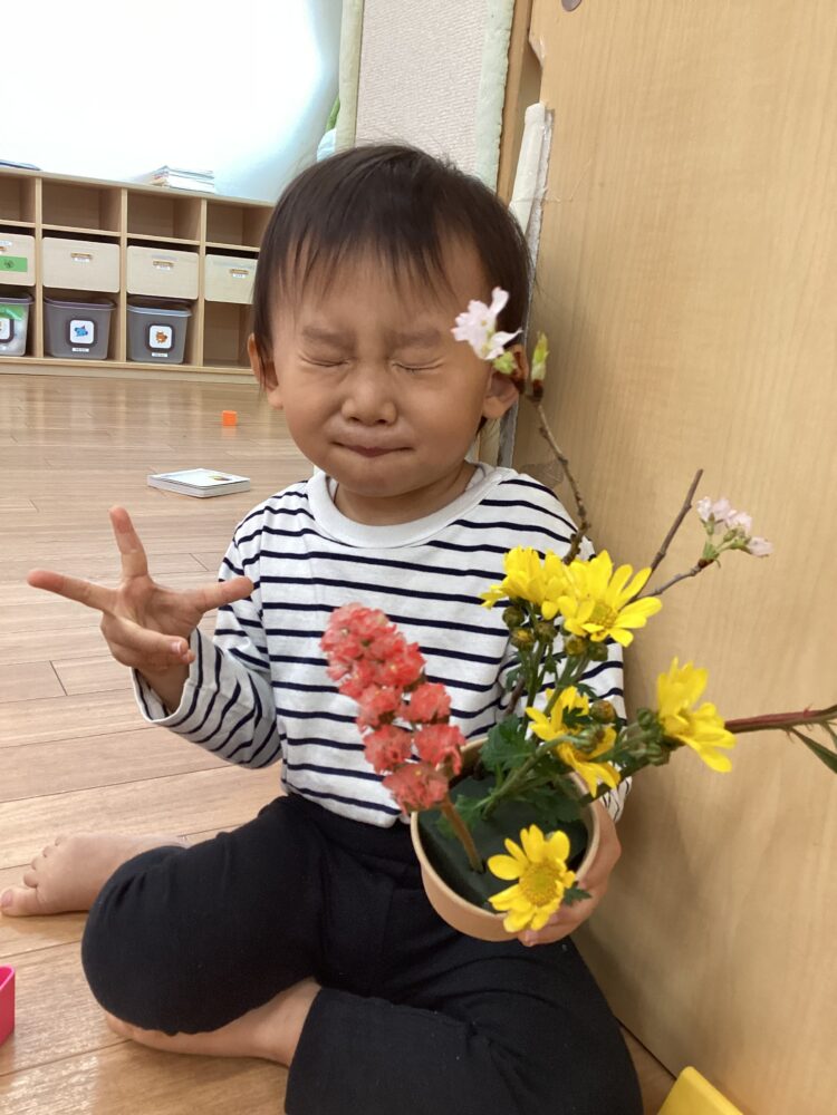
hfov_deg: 45.4
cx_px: 418
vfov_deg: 58.4
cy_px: 558
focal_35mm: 31
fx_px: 999
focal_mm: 3.3
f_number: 2.4
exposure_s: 1/60
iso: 125
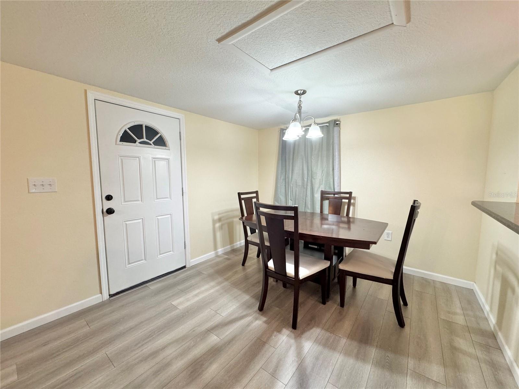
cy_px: 194
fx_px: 210
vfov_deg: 85.7
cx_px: 260
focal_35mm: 14
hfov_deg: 102.1
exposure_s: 1/120
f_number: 2.2
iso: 250
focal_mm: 2.22
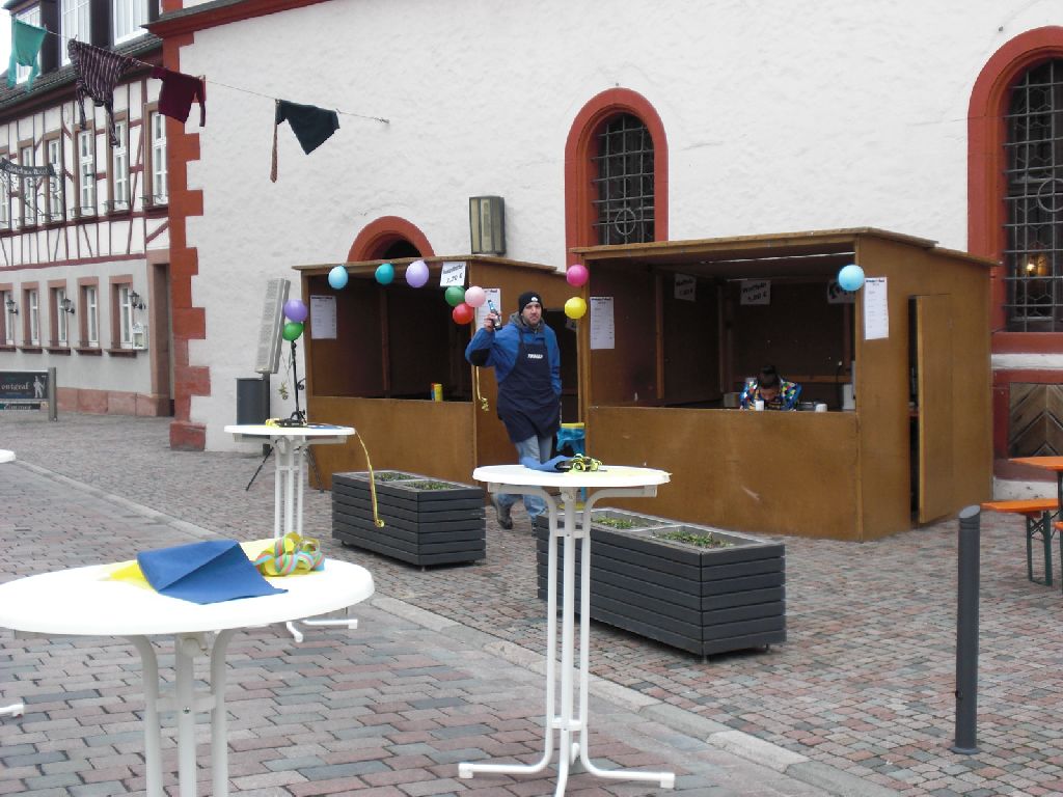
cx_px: 532
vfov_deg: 28.6
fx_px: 1566
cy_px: 398
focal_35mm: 51
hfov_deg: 37.5
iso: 64
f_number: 3.6
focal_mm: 8.44
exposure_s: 1/125
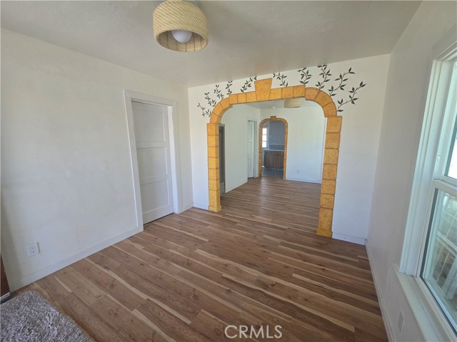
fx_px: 172
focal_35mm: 13
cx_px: 228
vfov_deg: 89.9
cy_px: 171
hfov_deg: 106.2
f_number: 2.2
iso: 50
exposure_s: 1/60
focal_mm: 2.2
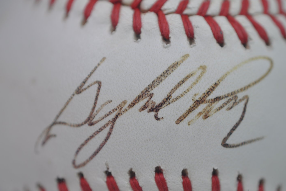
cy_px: 107
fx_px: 580
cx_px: 157
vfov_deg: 18.7
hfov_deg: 27.7
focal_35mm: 73
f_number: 4
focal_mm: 40
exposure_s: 1/60
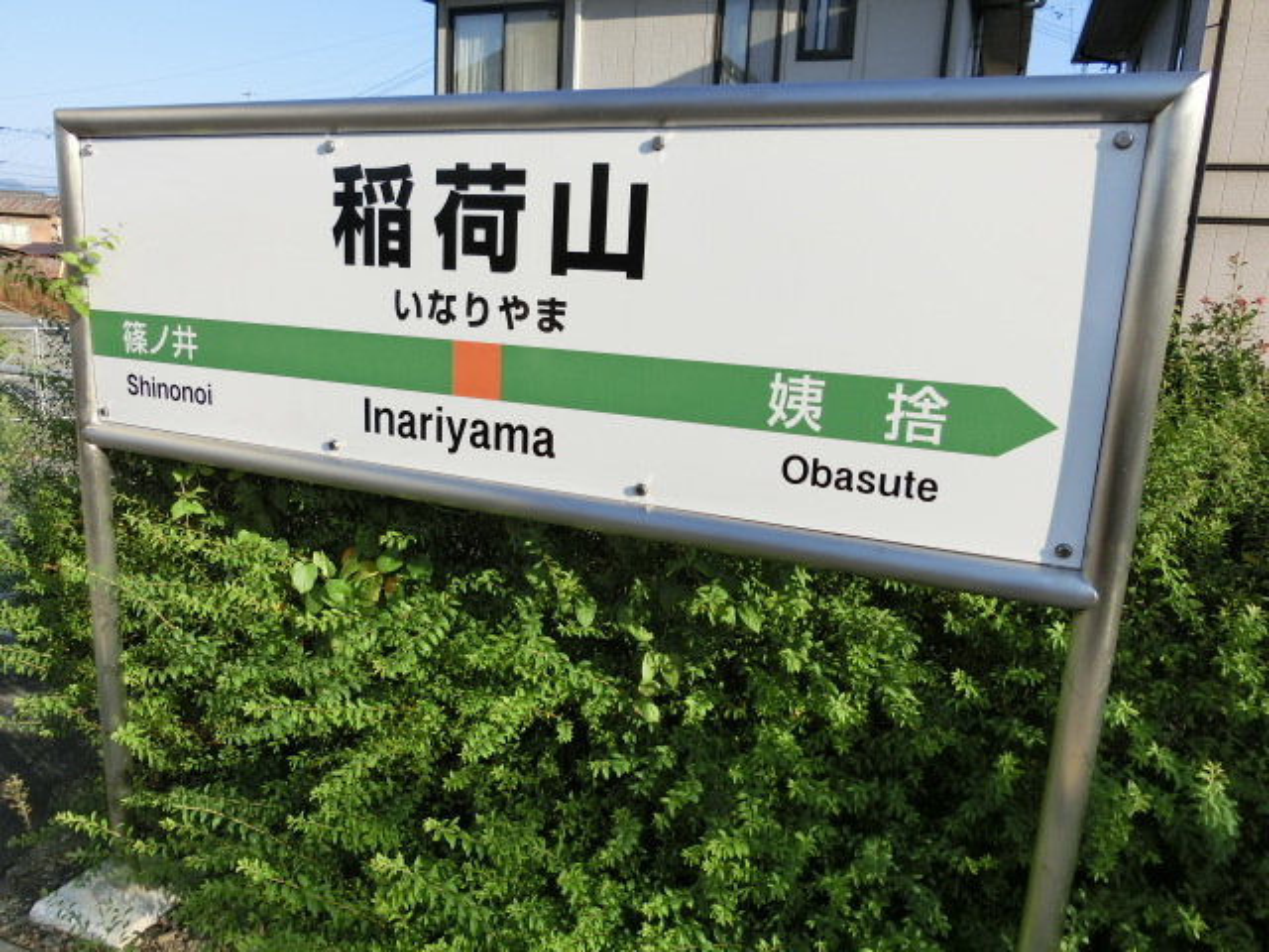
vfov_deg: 54.9
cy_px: 476
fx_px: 916
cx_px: 634
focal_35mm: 25
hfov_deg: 69.4
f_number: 3.5
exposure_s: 1/500
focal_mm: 4.5
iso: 80
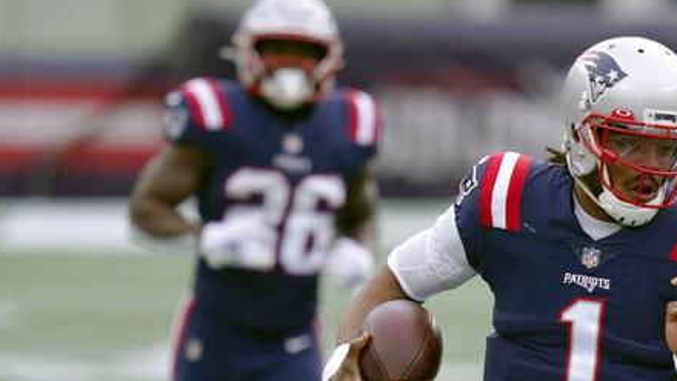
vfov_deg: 0.9
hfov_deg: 1.6
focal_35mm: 1364
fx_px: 24498
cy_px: 518
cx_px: 646
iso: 640
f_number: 4
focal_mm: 560
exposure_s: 1/1600
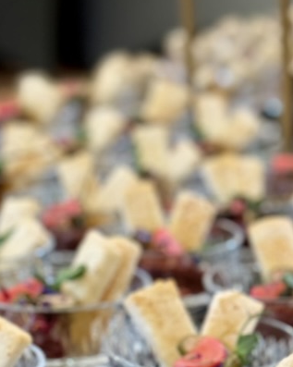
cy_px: 328
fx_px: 1313
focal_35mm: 121
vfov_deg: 15.7
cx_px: 338
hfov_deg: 12.5
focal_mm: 6.76
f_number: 1.78
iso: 250
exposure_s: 1/33
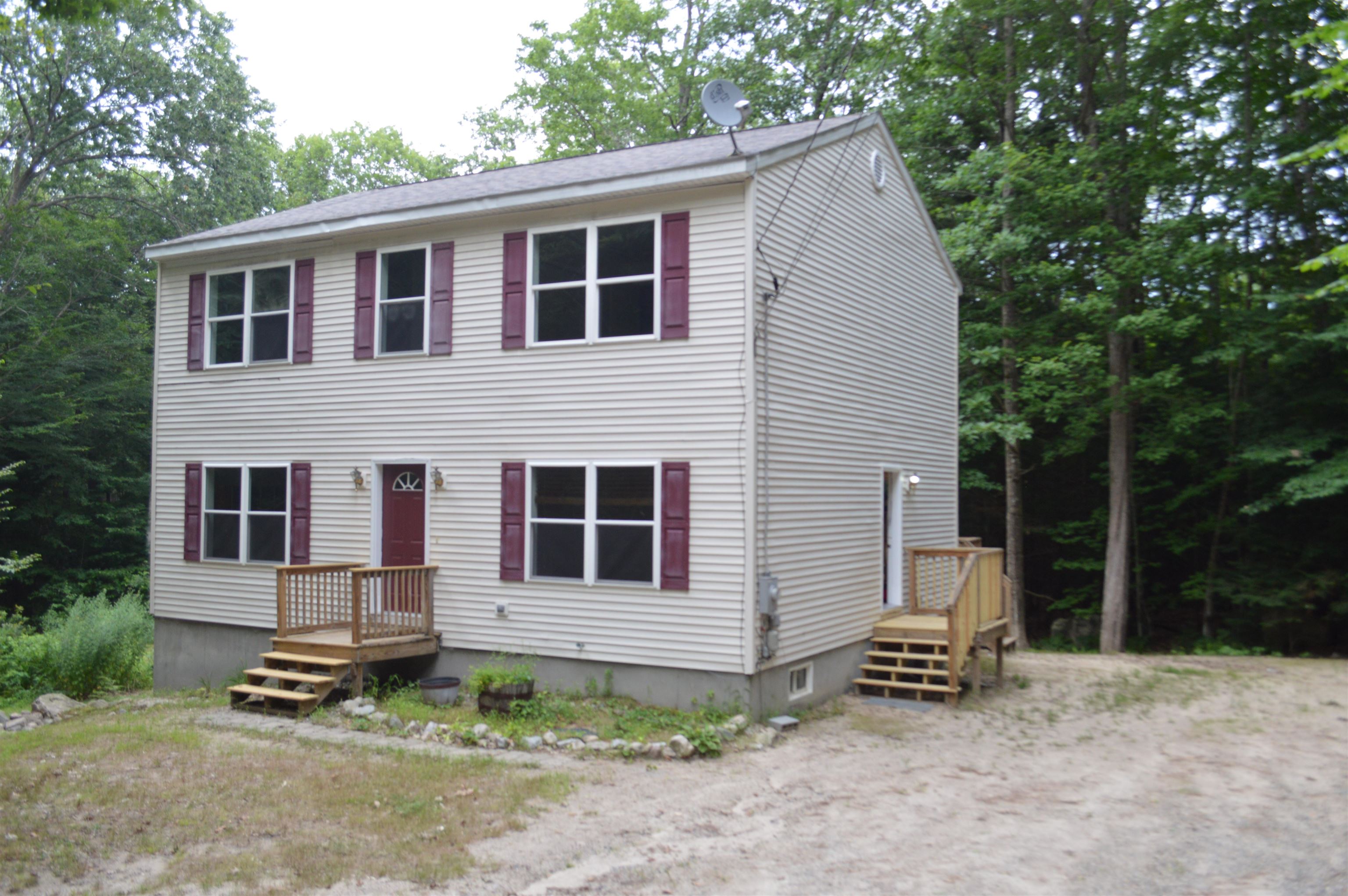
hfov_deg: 62.0
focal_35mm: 30
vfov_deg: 43.5
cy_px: 448
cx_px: 674
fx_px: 1122
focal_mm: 20
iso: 400
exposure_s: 1/100
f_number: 5
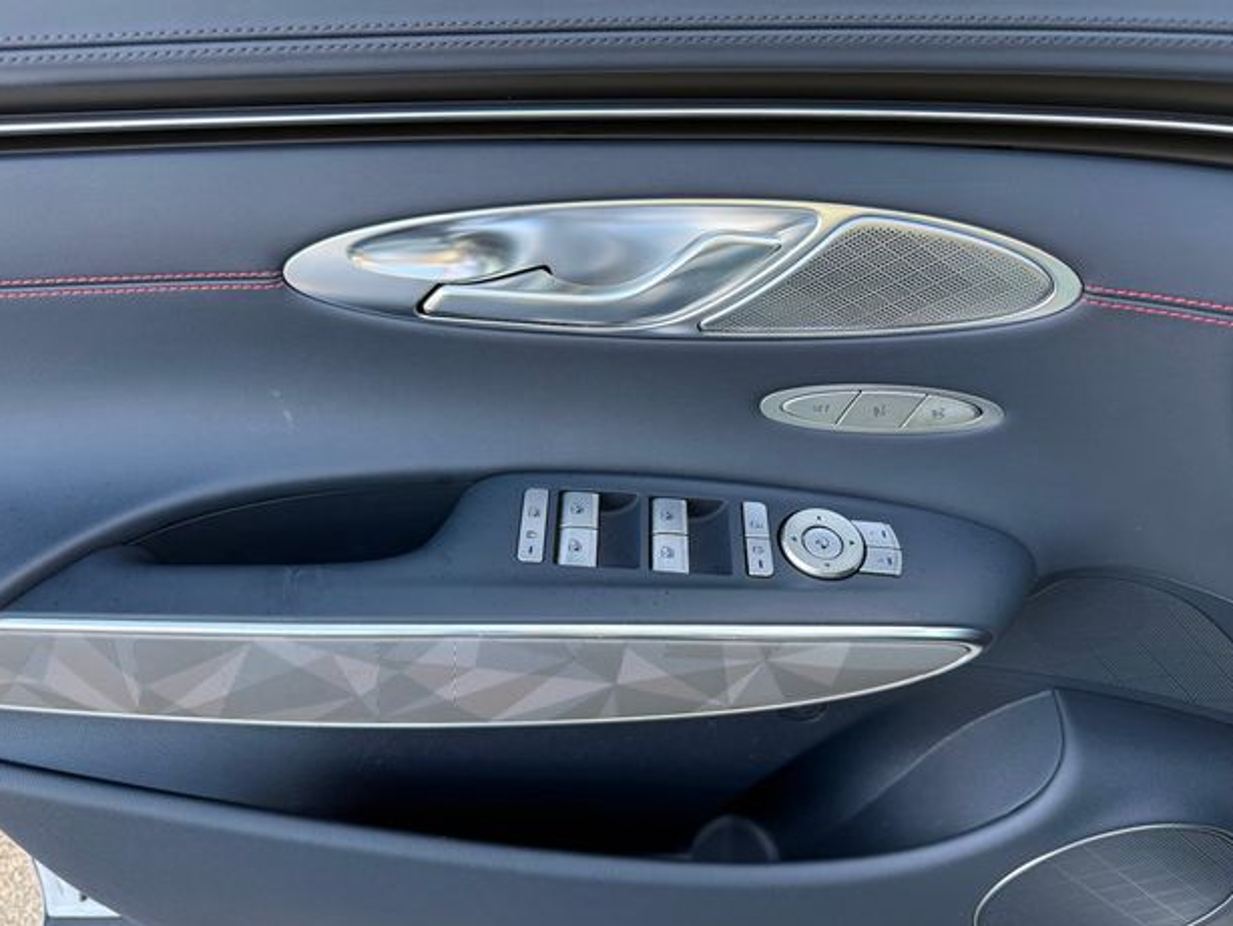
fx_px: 891
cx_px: 637
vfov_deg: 54.9
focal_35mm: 25
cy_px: 466
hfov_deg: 69.4
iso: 125
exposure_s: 1/243
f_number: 1.78
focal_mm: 6.76
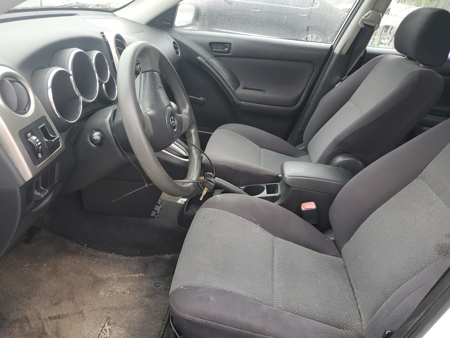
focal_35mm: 26
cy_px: 169
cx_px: 225
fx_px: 338
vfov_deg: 53.1
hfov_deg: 67.3
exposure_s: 1/120
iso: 86
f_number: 1.5
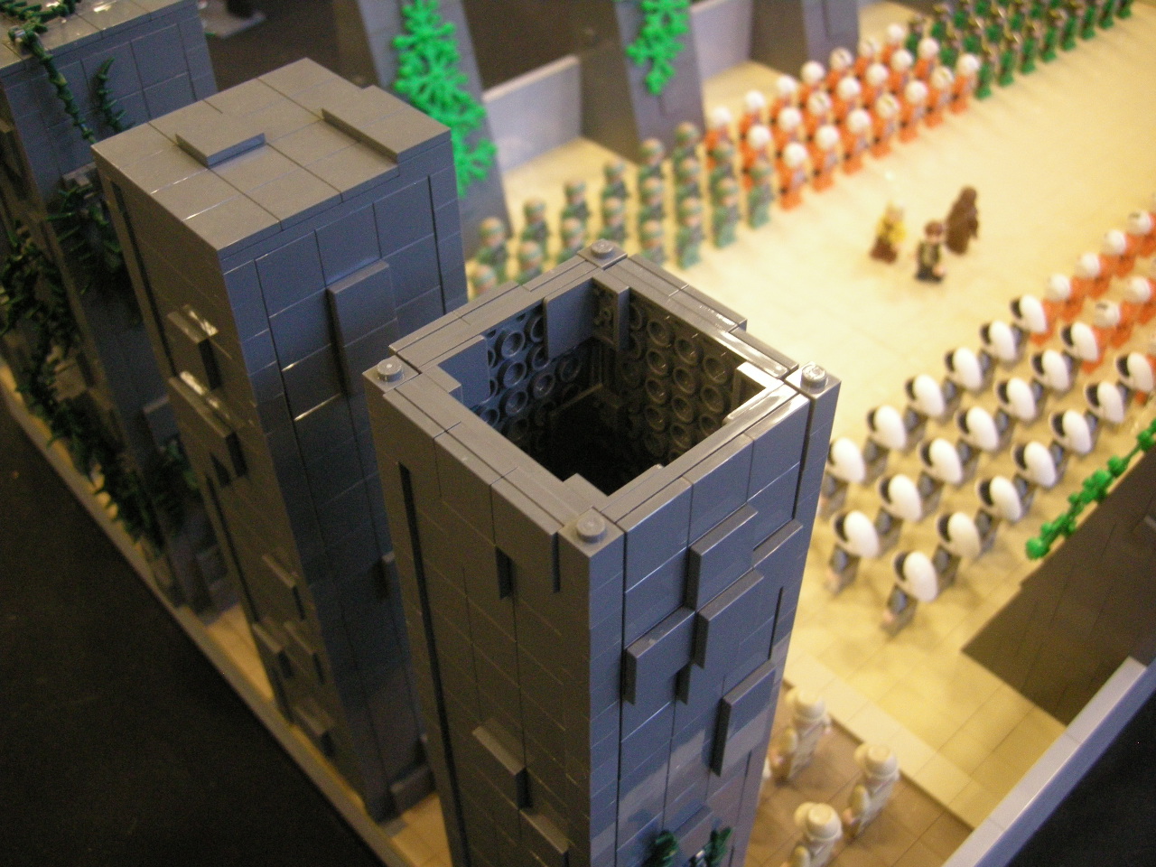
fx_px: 1202
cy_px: 434
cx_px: 578
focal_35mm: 36
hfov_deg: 51.4
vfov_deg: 39.7
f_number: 2.7
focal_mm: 7.5
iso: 400
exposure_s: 1/15.3
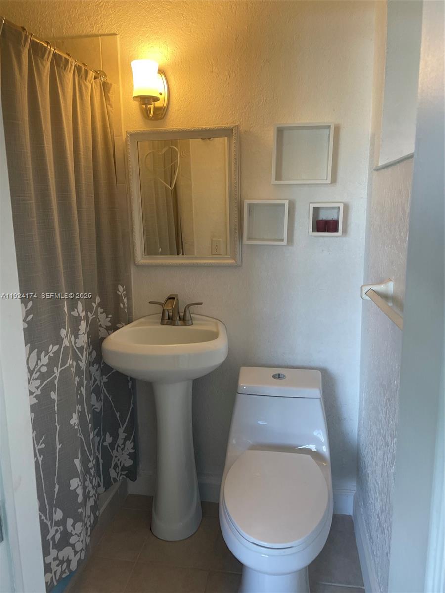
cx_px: 222
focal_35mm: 26
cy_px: 296
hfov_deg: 53.1
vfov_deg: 67.3
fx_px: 446
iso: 80
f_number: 1.6
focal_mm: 4.2
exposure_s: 1/60
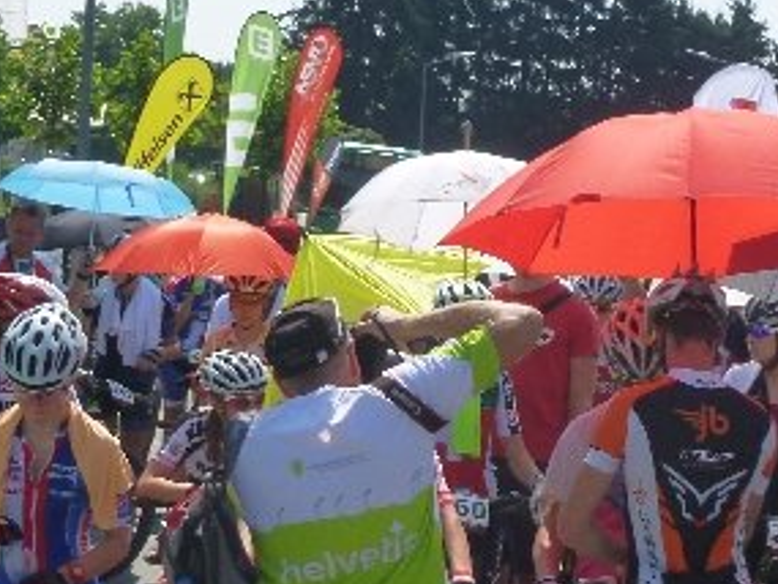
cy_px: 431
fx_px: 2586
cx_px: 480
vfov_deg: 12.9
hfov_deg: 17.1
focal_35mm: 115
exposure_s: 1/800
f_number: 3.8
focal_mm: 7.4
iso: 160
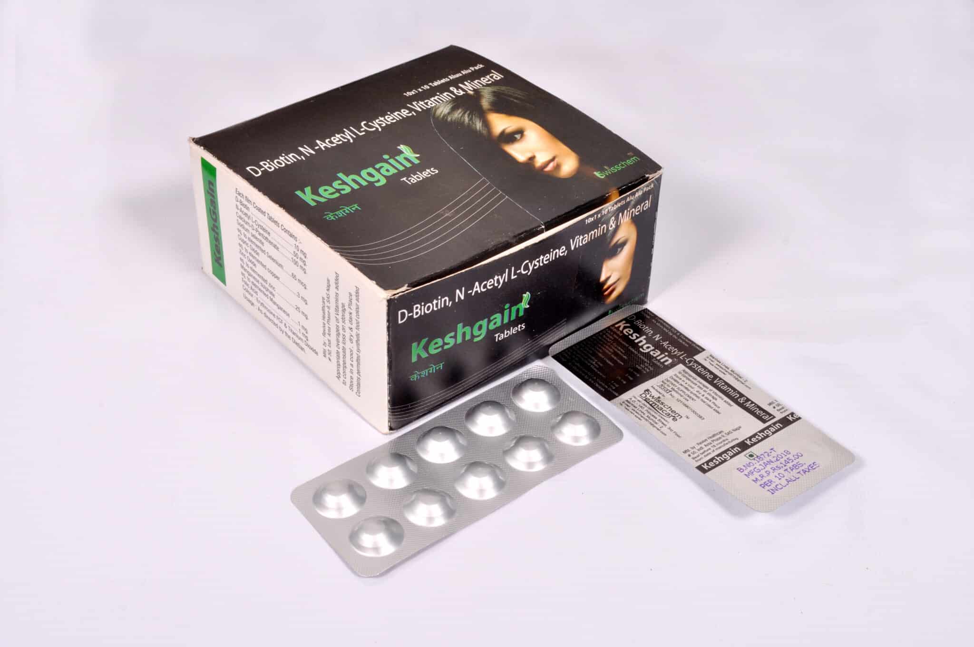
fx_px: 1459
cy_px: 324
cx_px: 487
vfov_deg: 25.0
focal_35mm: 54
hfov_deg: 36.9
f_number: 14
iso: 250
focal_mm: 36
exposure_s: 1/125
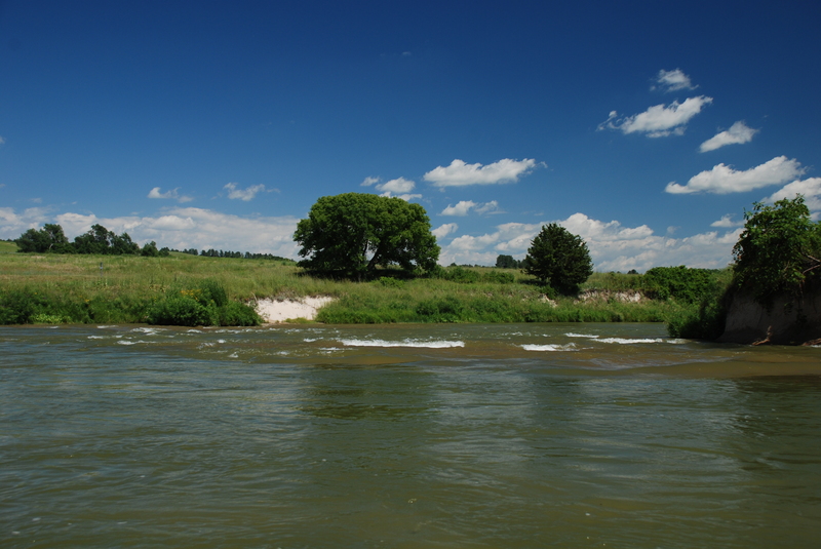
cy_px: 274
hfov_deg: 46.4
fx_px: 959
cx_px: 410
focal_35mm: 42
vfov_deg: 32.0
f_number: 5.6
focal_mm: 28
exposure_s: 1/125
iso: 100
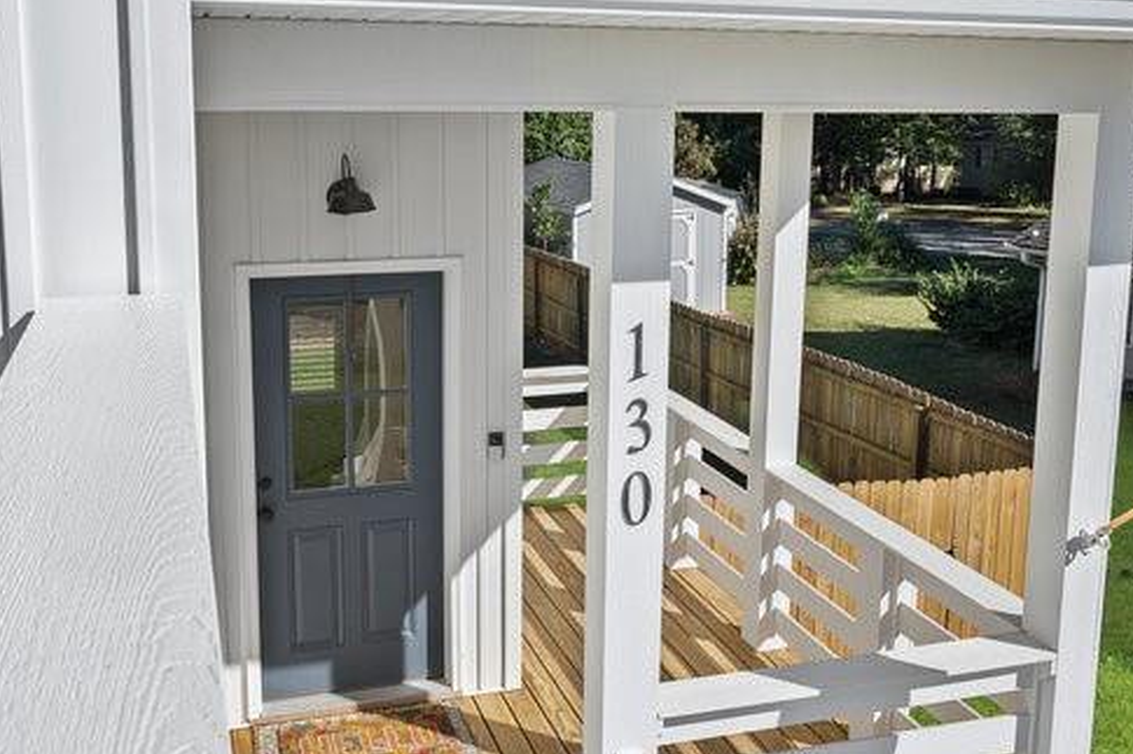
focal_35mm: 33
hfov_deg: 55.7
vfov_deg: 38.9
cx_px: 783
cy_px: 566
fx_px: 1038
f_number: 7.1
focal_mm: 16
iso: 100
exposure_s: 1/500
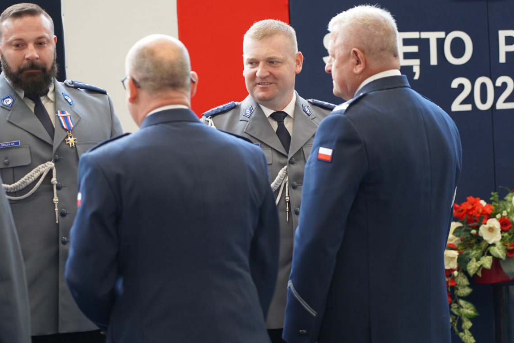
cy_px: 160
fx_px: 1699
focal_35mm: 119
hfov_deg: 17.2
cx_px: 232
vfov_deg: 11.5
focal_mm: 105
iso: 1600
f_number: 4
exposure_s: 1/160
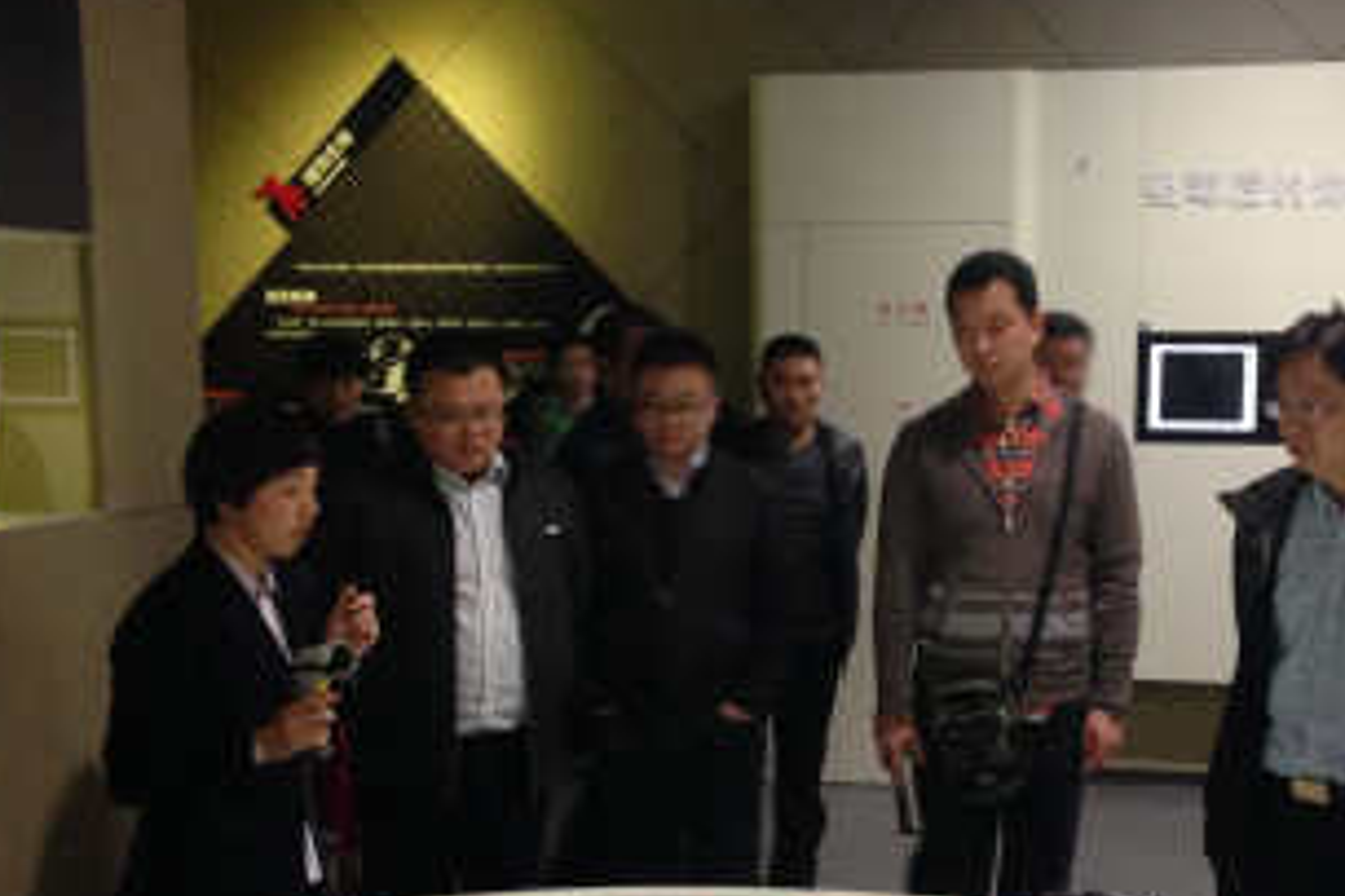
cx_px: 856
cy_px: 591
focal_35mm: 54
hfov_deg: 36.6
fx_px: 2016
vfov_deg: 24.9
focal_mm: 4.12
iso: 250
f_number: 2.4
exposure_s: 1/20
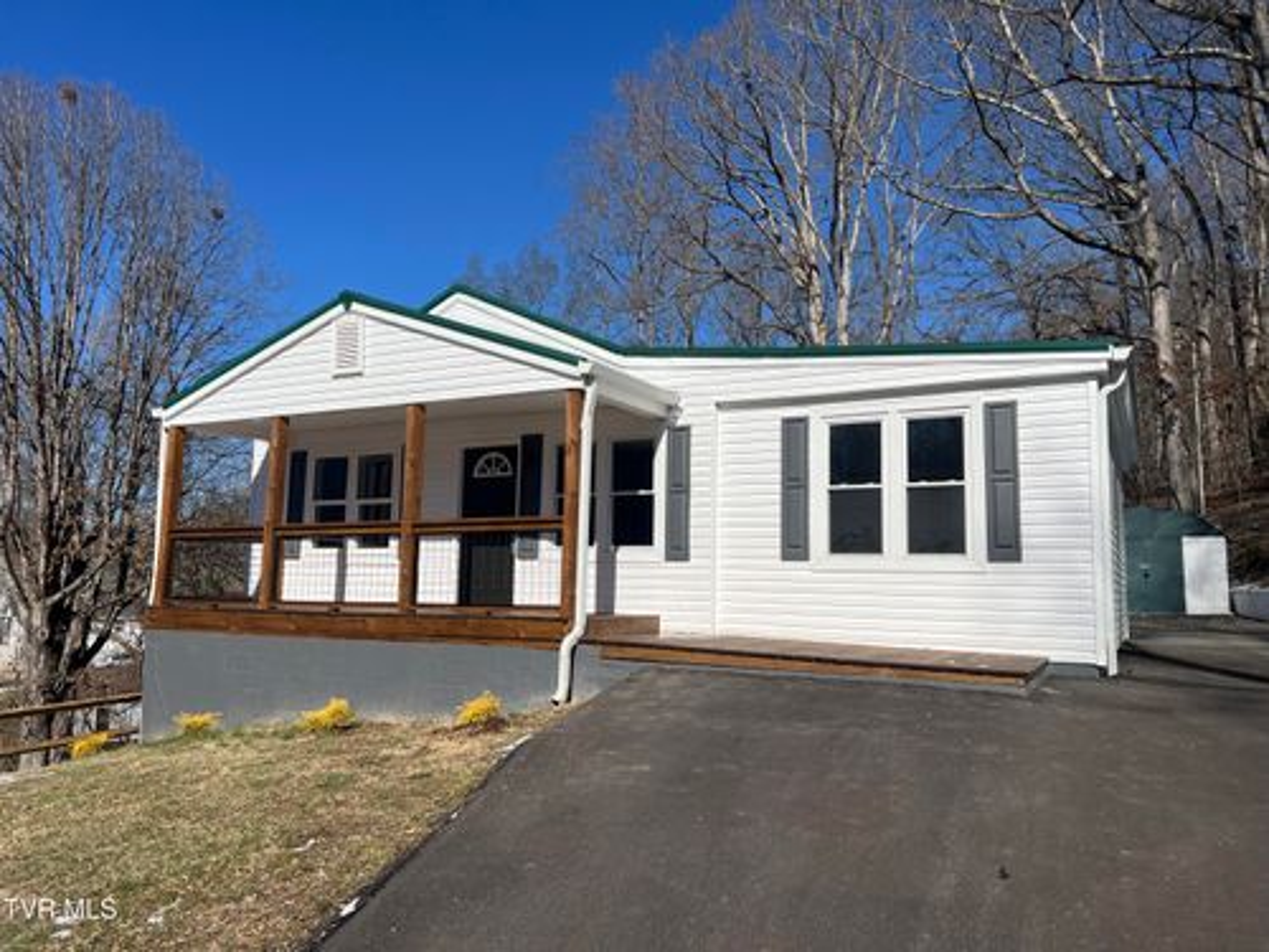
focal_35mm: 26
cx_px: 634
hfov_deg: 67.3
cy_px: 476
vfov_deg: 53.1
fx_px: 953
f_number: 1.5
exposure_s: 1/9434
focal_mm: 5.7
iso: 50
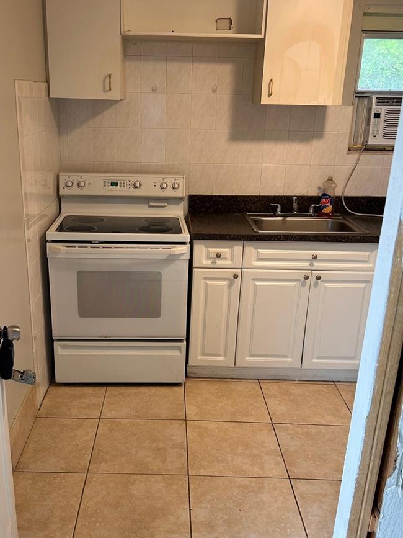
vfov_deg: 51.1
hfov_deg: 39.5
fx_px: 559
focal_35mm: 36
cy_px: 314
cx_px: 170
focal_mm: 5.7
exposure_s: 1/60
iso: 80
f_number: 1.5
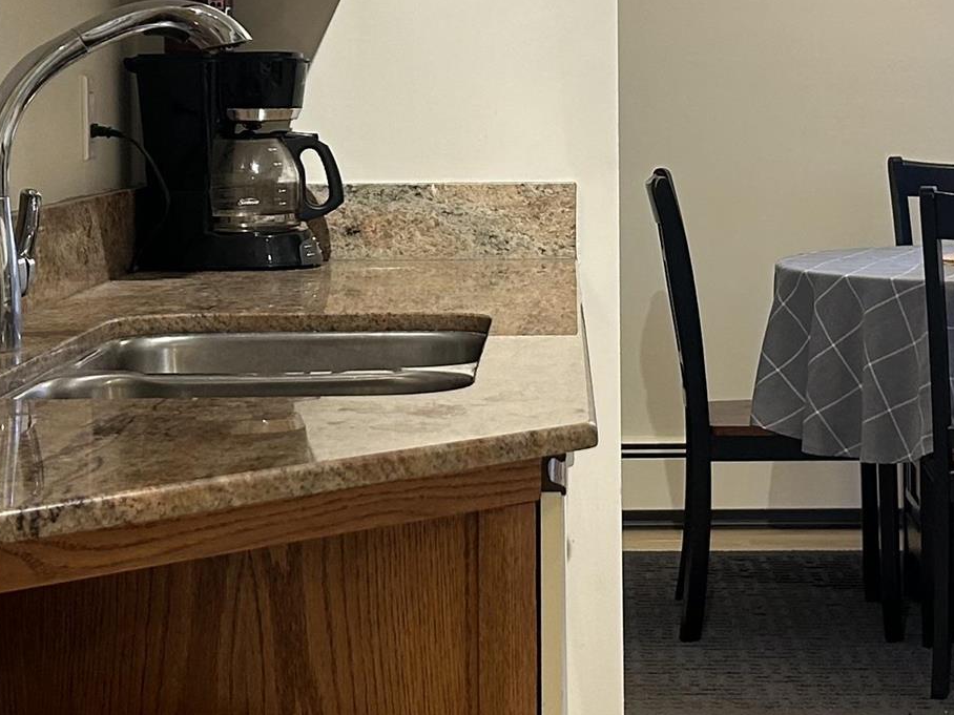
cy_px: 180
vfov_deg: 16.7
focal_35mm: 88
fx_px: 2425
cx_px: 556
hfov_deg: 22.2
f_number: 1.5
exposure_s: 1/60
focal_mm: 5.7
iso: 100
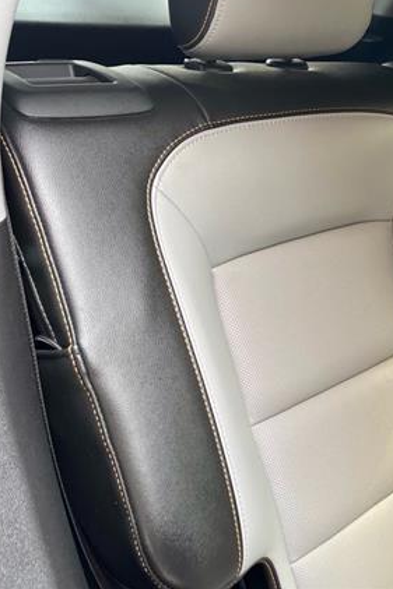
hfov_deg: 30.0
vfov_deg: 47.3
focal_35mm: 41
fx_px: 672
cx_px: 408
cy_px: 255
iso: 125
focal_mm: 5.1
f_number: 1.6
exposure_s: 1/121
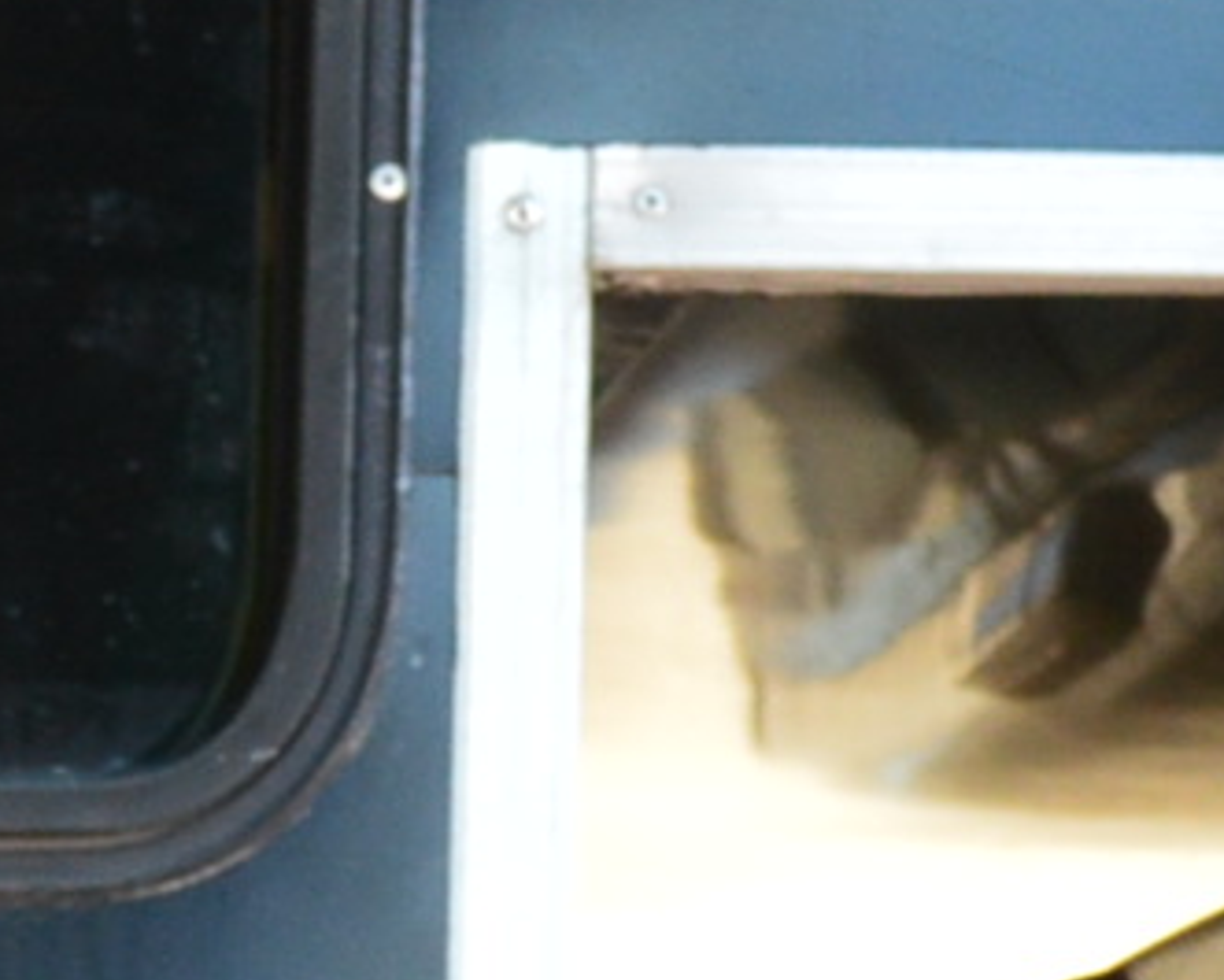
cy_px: 3169
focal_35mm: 332
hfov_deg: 5.6
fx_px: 12030
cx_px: -1524
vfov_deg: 4.4
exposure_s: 1/60
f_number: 8
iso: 400
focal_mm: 26
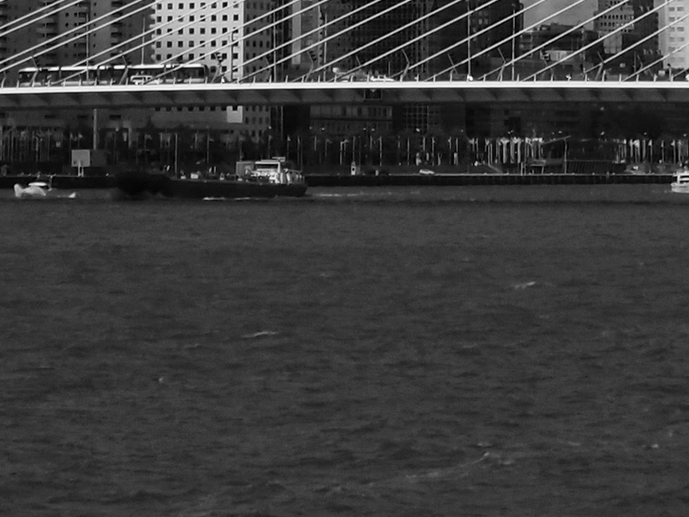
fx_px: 3604
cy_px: -487
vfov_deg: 7.9
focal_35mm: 181
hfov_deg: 10.9
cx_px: 463
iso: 100
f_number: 2
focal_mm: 8.99
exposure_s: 1/2000
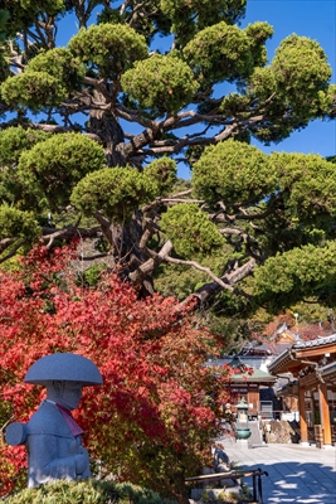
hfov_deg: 35.1
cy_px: 252
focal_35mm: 38
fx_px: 531
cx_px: 168
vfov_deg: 50.7
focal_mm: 38
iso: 125
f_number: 8
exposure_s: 1/125
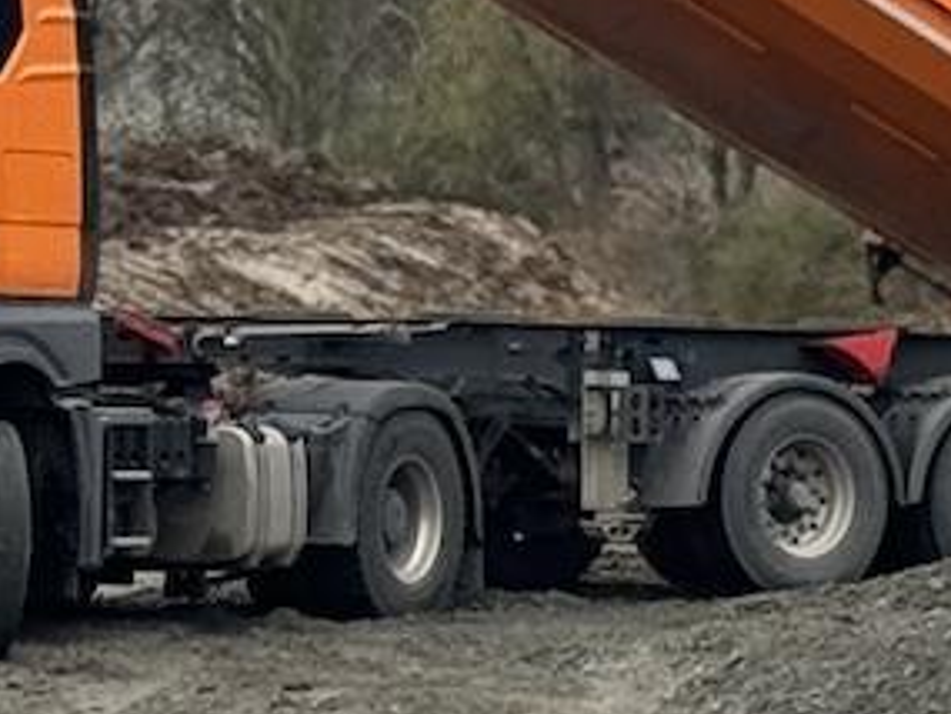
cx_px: 1892
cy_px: 767
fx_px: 8877
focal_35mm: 323
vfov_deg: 4.6
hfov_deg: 6.0
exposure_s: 1/448
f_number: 1.78
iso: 64
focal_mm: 6.76
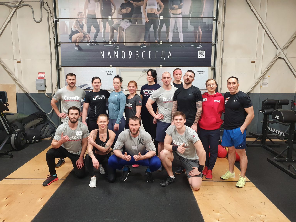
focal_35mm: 26
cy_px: 111
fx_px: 222
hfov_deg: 67.3
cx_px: 148
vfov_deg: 53.1
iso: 320
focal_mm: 4.32
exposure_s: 1/50
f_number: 1.5
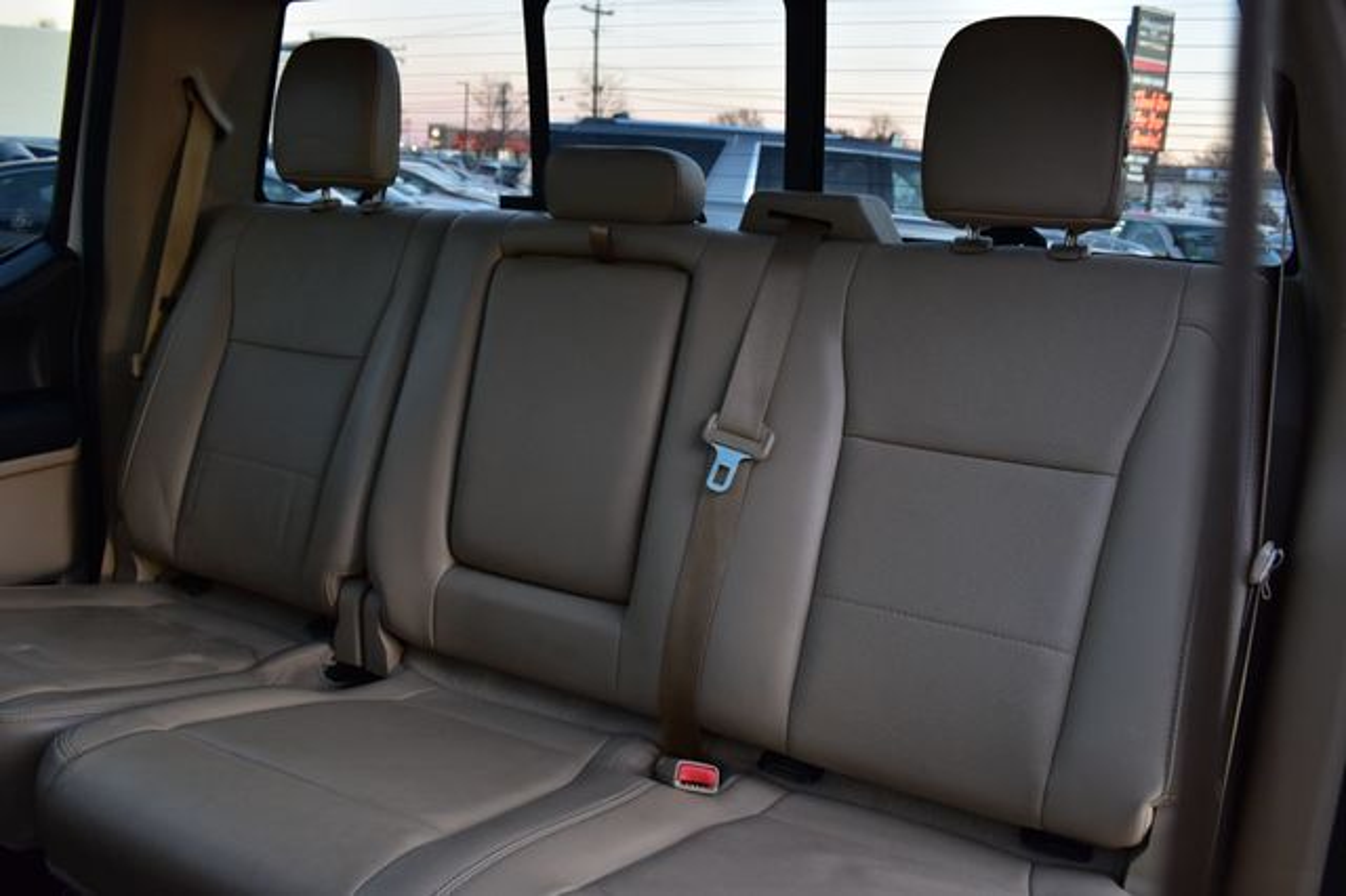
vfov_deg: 43.6
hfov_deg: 62.0
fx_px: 1121
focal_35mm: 30
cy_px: 448
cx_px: 673
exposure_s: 1/15
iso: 640
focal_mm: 20
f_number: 6.3
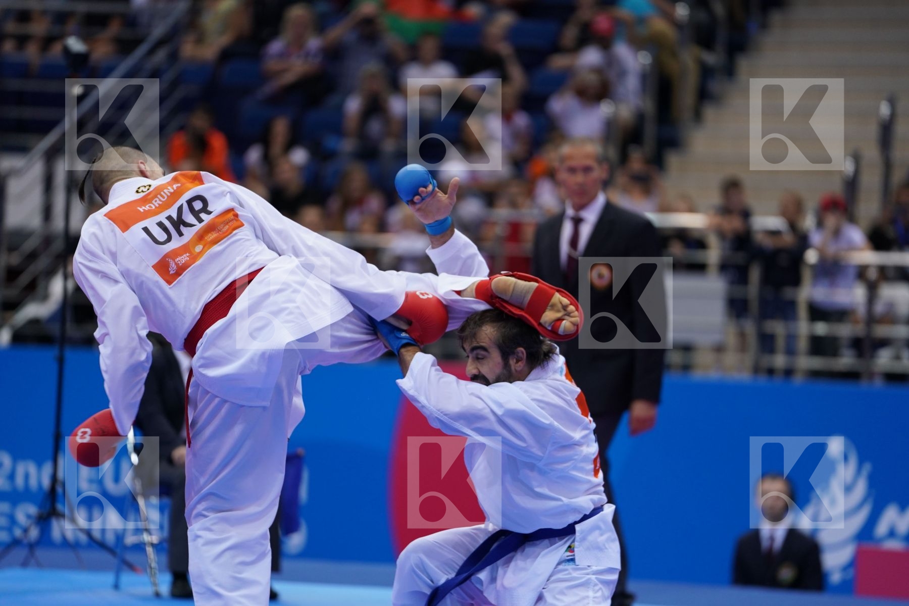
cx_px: 454
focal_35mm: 198
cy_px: 303
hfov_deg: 10.4
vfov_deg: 6.9
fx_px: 4999
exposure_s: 1/1000
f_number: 2.8
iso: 1000
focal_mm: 198
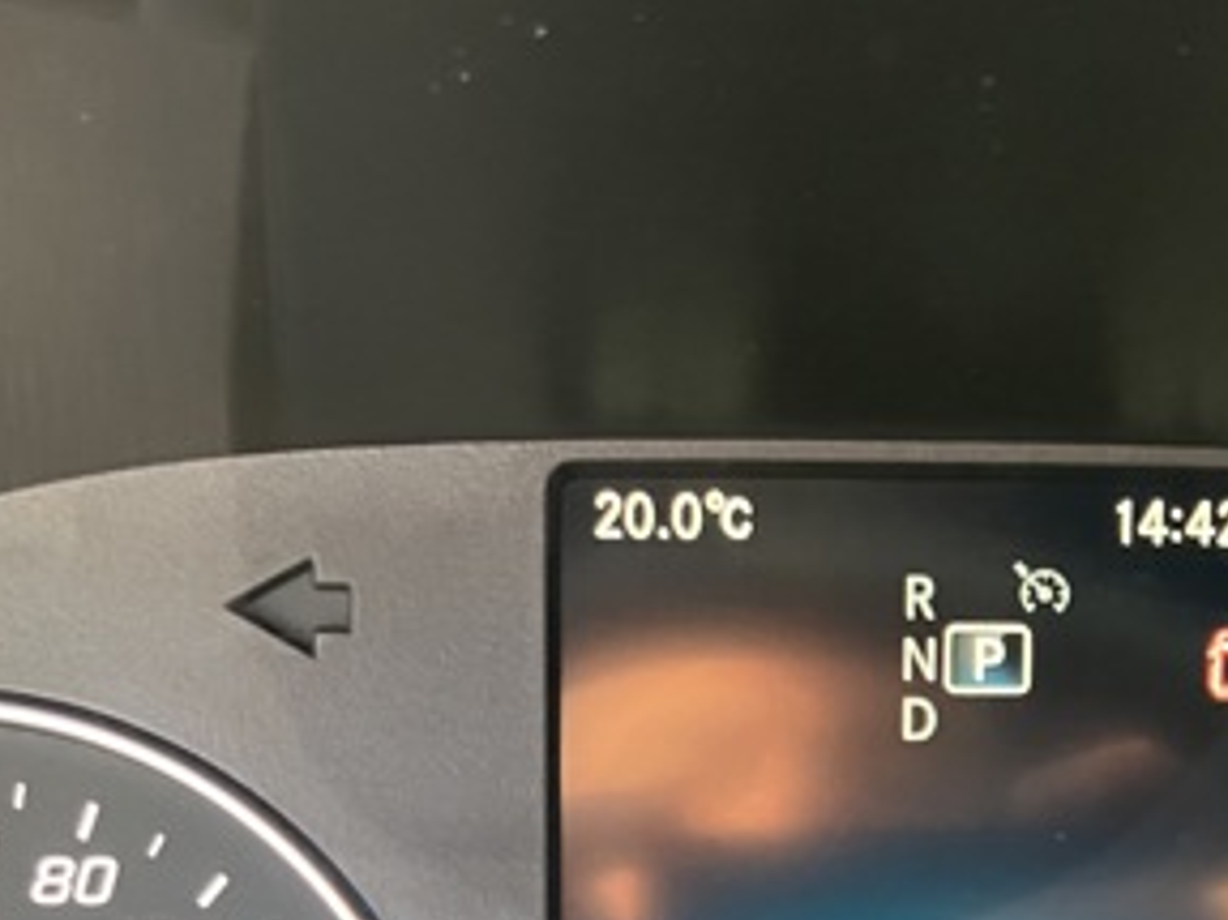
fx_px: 2766
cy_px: 1207
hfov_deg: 24.9
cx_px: 800
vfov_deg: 17.7
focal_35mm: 78
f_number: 1.8
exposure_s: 1/56
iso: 125
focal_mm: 3.99
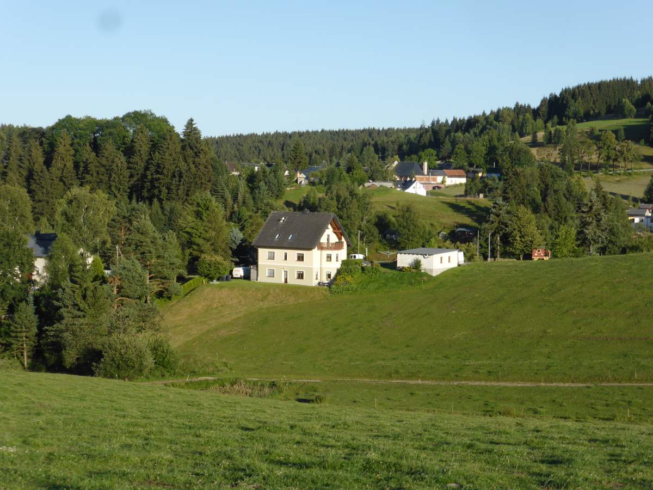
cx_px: 326
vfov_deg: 21.0
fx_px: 1320
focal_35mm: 70
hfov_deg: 27.8
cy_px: 245
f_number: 5
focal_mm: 12.5
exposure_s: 1/500
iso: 100
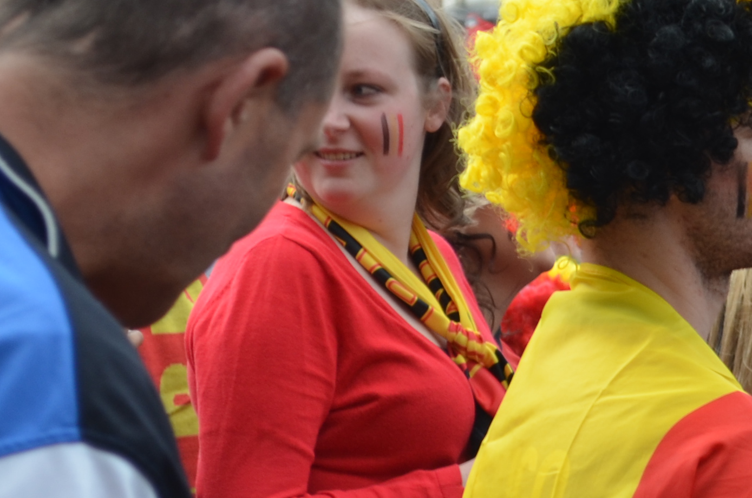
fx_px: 6103
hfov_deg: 7.0
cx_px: 950
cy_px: 326
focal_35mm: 293
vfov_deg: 4.7
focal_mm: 55
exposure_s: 1/125
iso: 200
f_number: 5.6
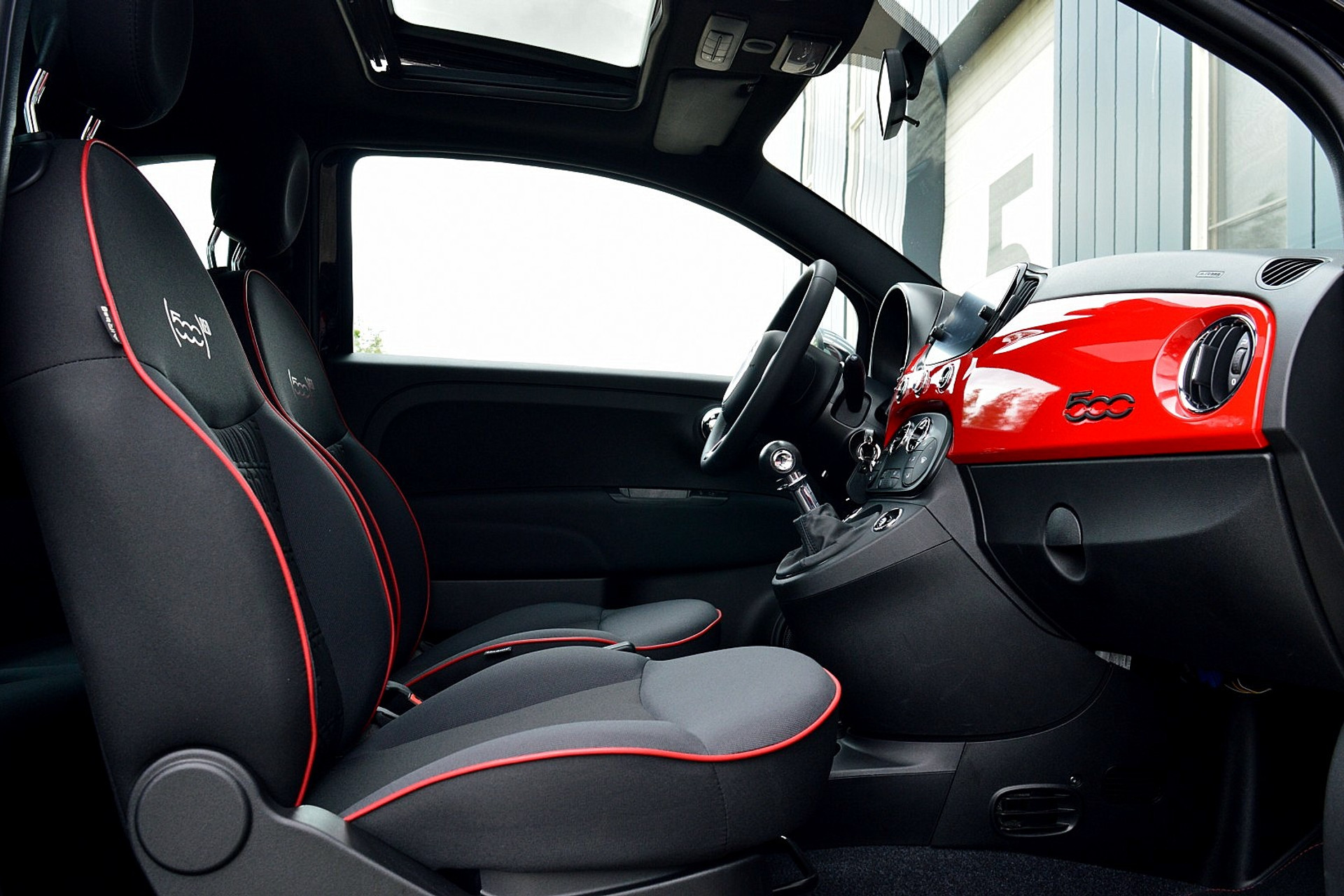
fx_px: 1232
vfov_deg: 40.0
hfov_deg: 57.2
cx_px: 672
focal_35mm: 33
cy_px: 448
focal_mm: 22
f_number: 8
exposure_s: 1/80
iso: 400
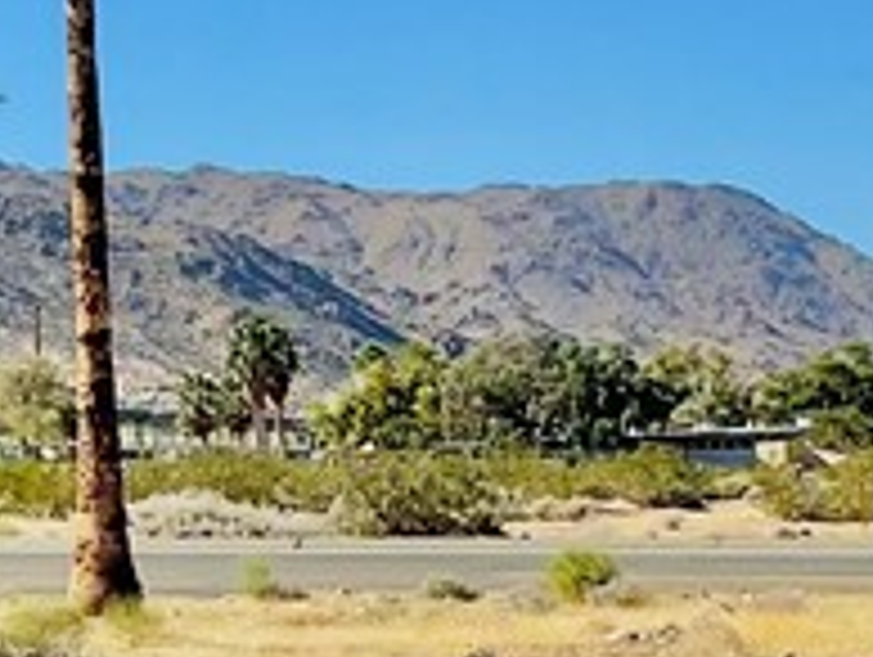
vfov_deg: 9.6
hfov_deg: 12.9
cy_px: 774
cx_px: 500
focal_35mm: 153
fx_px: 3863
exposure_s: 1/3125
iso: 16
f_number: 1.8
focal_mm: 3
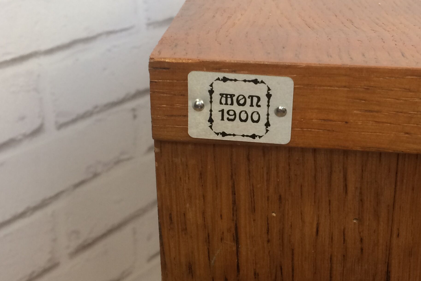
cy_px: 150
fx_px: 631
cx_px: 271
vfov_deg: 25.0
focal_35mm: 54
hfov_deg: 36.6
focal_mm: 4.15
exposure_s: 1/33
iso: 40
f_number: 2.2
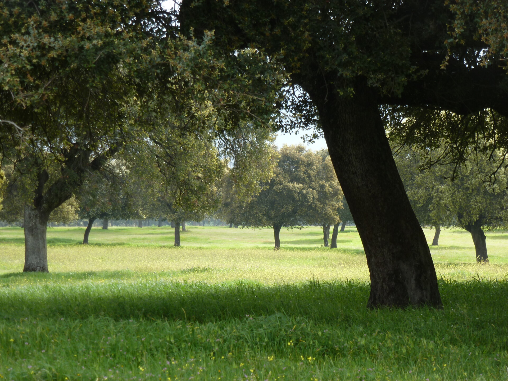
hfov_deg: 13.9
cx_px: 254
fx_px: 2084
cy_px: 190
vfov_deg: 10.4
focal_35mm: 142
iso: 100
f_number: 5.3
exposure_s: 1/100
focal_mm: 25.5
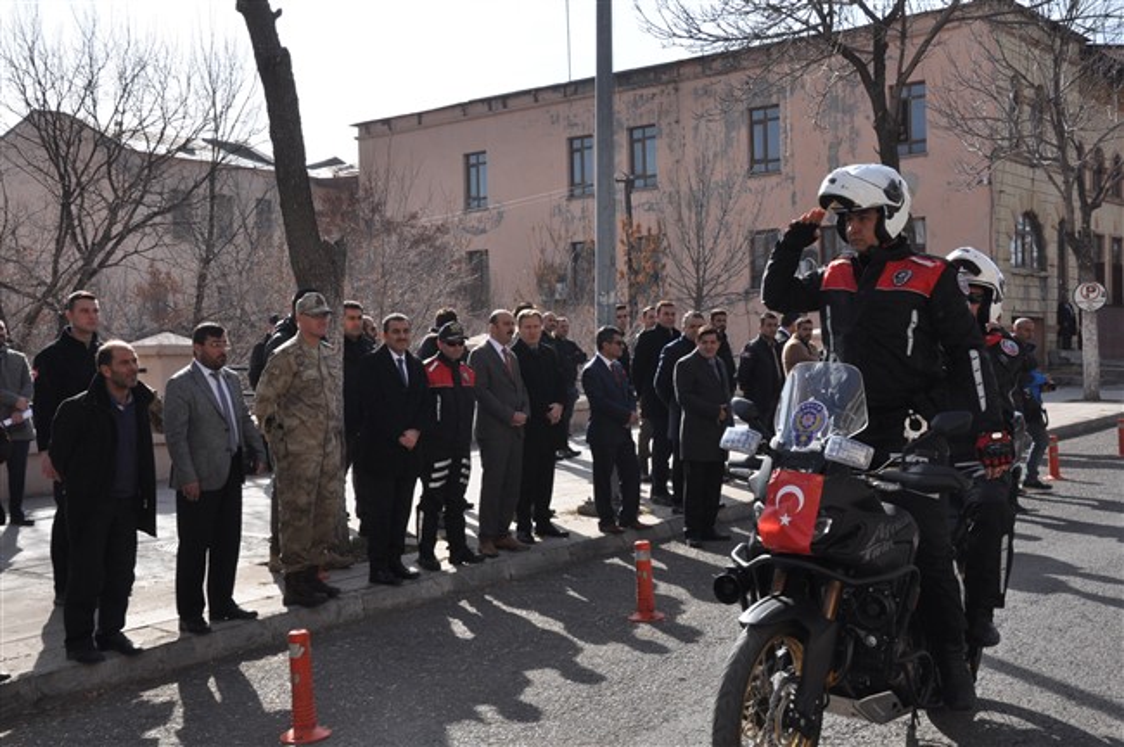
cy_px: 374
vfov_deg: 31.8
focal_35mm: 42
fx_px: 1310
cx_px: 562
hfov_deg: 46.4
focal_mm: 28
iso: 500
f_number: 11
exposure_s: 1/500
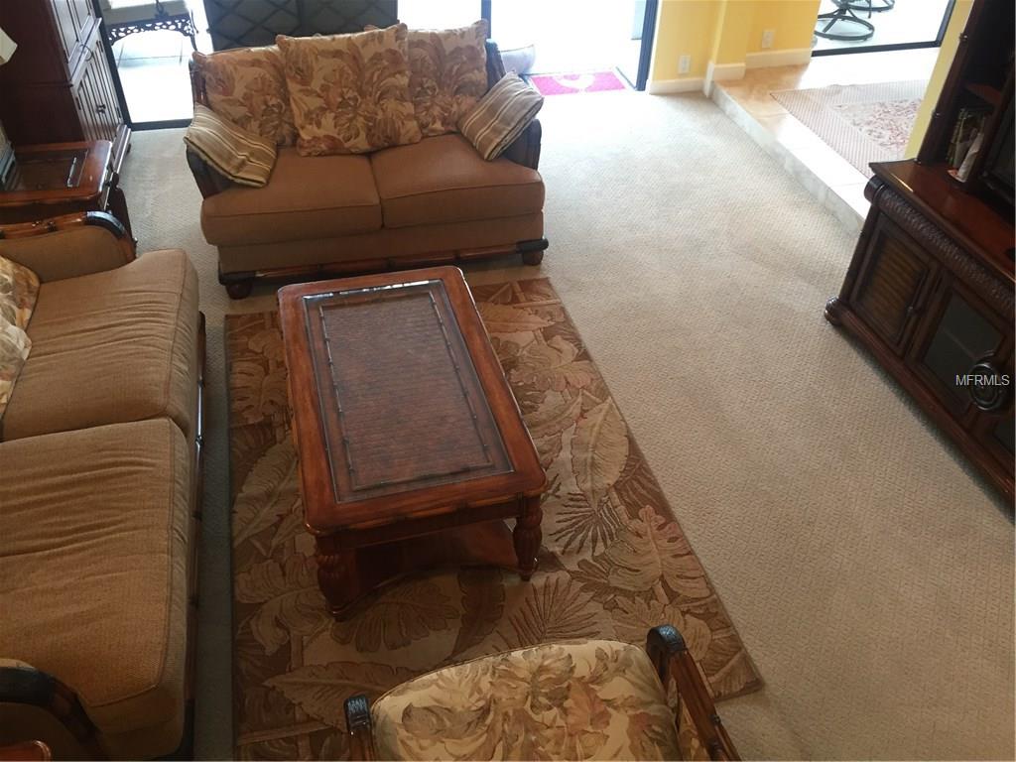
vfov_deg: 48.2
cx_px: 508
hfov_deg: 61.7
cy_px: 381
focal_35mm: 29
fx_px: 851
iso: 160
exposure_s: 1/33
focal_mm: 4.15
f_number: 2.2
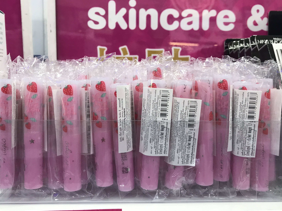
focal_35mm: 33
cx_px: 139
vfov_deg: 42.9
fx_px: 269
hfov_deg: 55.3
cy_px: 92
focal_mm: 3.99
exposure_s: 1/33
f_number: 1.8
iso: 25
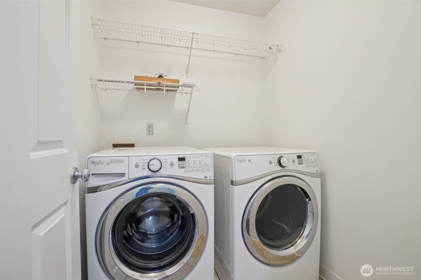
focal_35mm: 16
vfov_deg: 73.7
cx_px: 210
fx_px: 187
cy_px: 140
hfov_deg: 96.7
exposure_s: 1/8
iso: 400
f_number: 8
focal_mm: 16
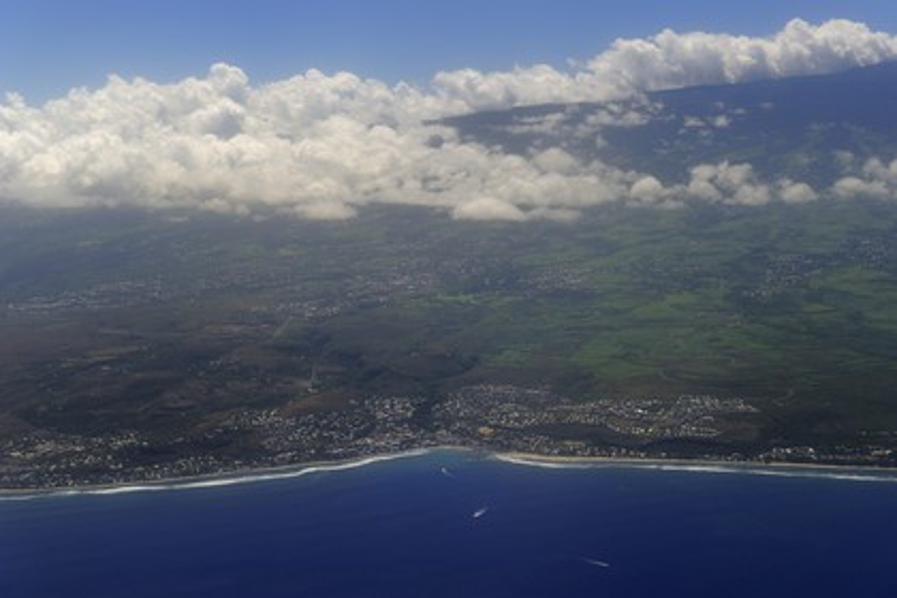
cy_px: 299
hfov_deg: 34.5
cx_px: 448
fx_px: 1445
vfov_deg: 23.4
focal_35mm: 58
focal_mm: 58
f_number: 8
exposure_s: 1/800
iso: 200
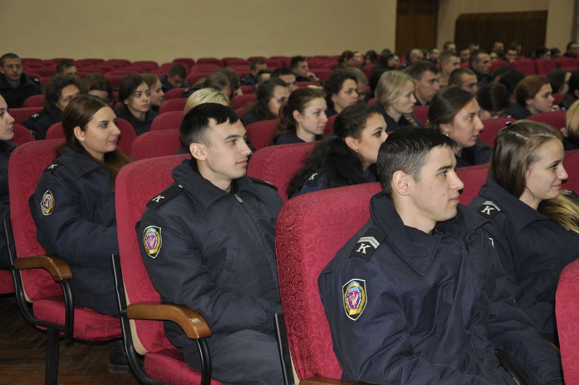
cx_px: 290
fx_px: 916
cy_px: 192
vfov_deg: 23.7
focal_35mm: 57
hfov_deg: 35.1
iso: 800
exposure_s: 1/60
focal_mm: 38
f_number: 4.5
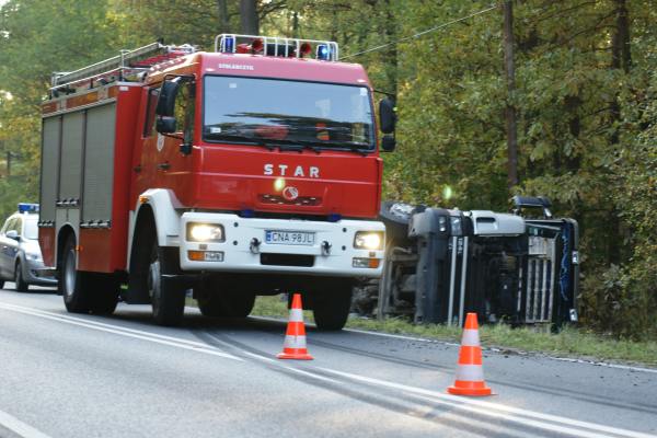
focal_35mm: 105
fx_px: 1916
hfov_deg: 19.5
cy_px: 219
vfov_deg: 13.0
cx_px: 328
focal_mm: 70
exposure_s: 1/125
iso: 200
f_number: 2.8
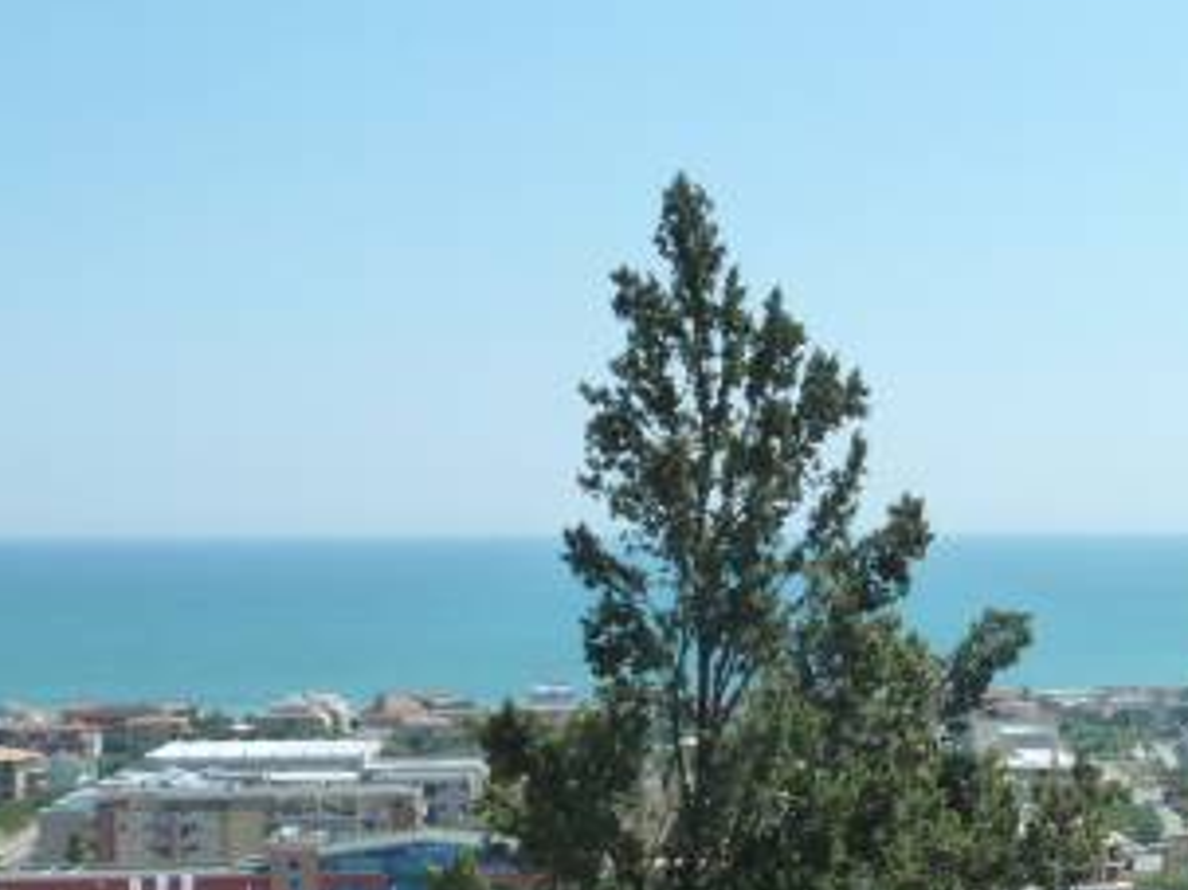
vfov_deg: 19.7
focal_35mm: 74
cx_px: 929
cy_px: 686
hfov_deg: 25.9
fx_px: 2539
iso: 125
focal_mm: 5.7
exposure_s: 1/400
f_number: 5
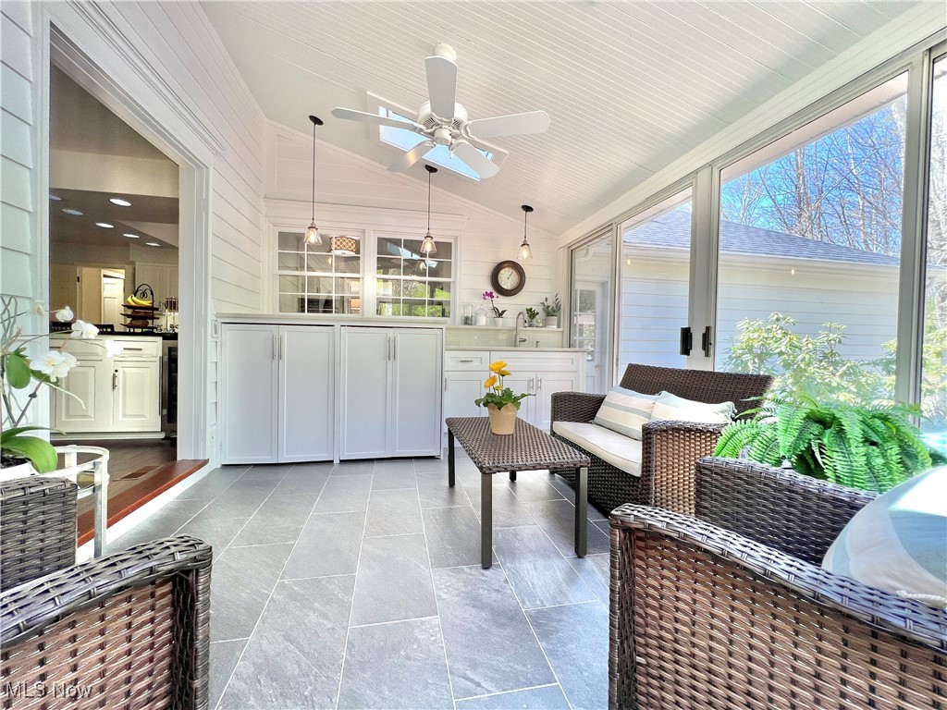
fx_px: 356
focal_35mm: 13
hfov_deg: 106.2
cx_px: 474
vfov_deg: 89.9
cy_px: 355
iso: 40
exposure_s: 1/120
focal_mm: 1.57
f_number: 1.8
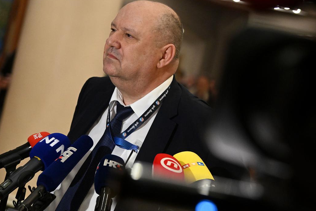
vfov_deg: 12.6
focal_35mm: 108
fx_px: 947
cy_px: 144
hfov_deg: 18.8
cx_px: 240
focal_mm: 70
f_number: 2.8
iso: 4000
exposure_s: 1/250
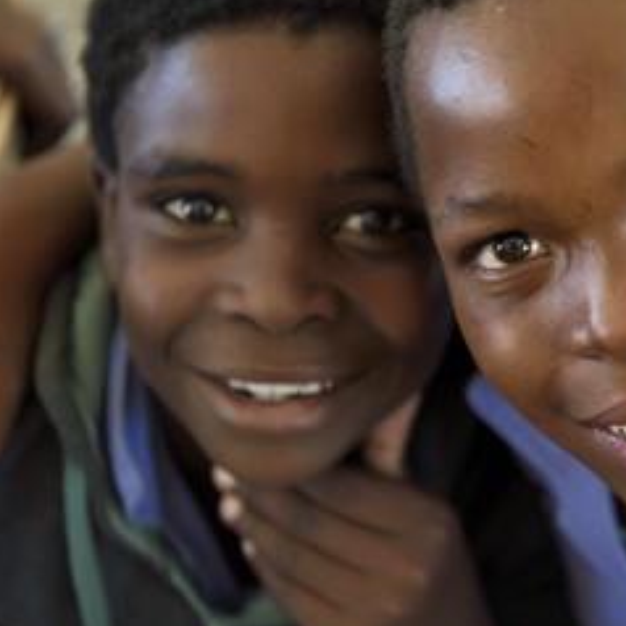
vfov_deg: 19.9
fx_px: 1780
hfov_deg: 19.7
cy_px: 271
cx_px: 534
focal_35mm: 87
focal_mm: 58
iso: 800
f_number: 3.2
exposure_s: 1/125
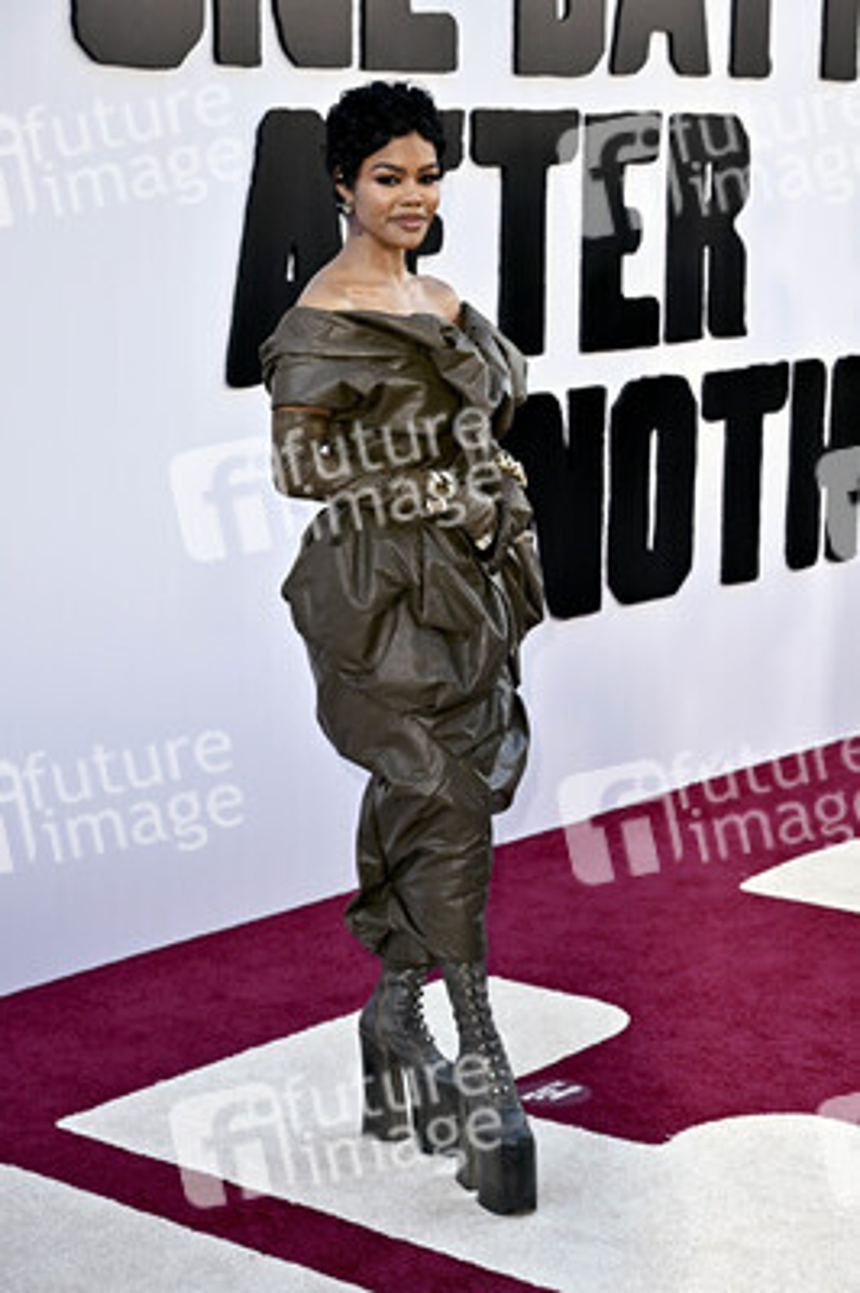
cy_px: 646
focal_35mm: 63
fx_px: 2261
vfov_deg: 31.9
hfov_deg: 21.5
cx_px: 430
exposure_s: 1/320
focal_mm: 63
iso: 800
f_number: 5
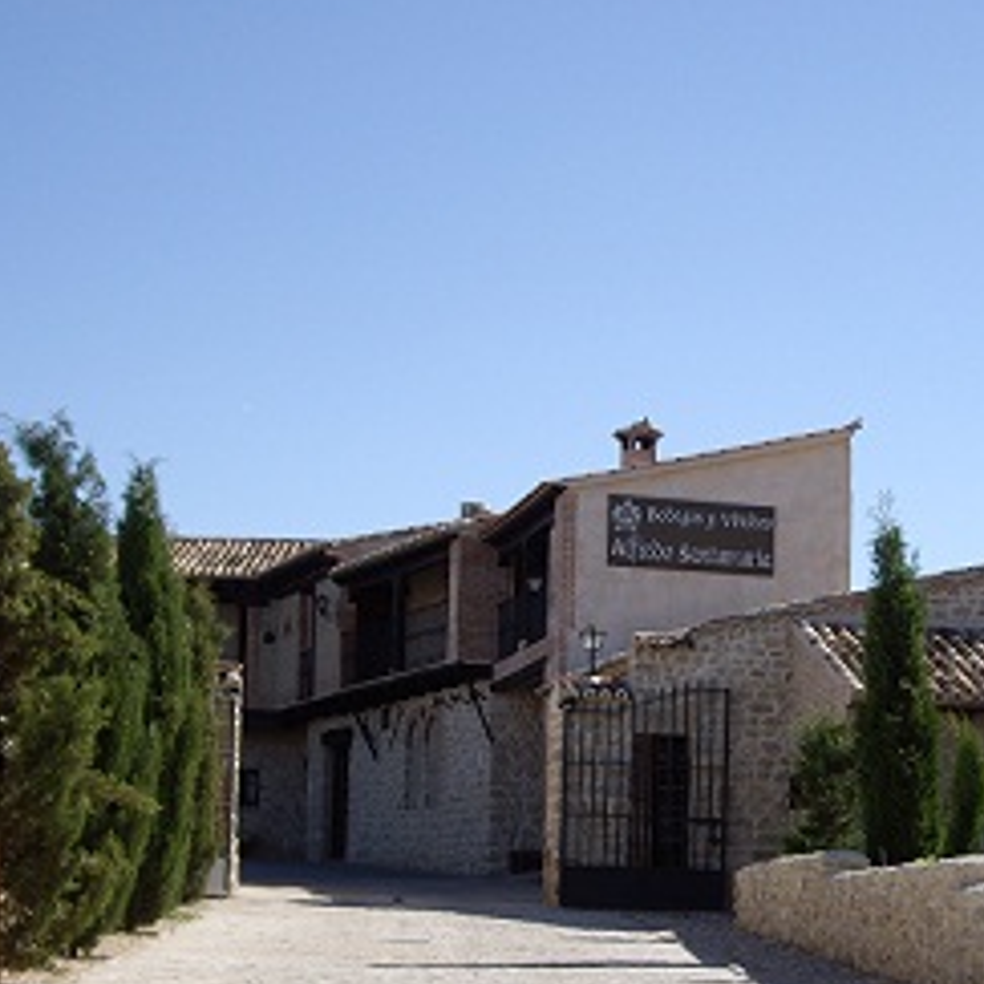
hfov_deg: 19.4
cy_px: 609
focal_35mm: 89
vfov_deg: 19.5
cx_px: 688
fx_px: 2862
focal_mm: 11.5
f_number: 3.4
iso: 64
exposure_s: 1/640
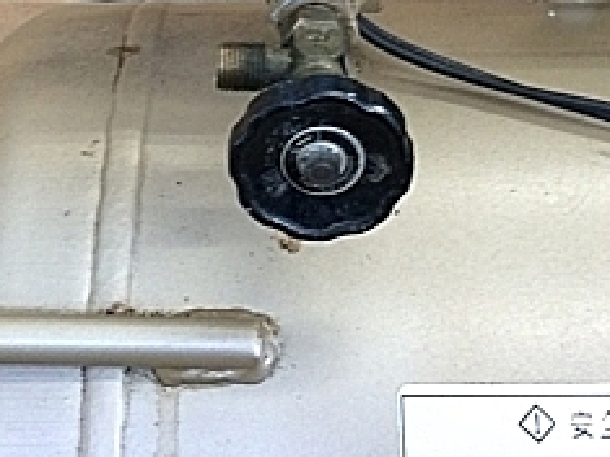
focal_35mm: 79
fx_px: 1391
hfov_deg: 24.7
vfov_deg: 17.4
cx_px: 270
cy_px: -158
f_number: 2.2
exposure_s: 1/30
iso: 100
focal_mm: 4.15
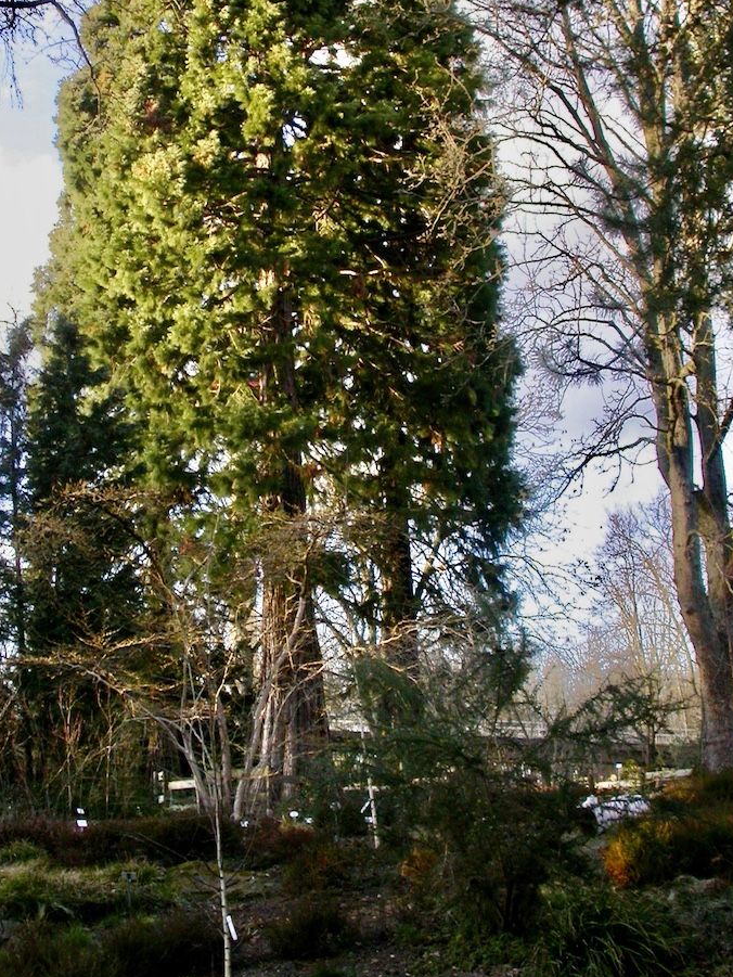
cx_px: 240
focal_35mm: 54
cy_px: 408
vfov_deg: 35.5
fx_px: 1524
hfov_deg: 26.9
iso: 100
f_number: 6
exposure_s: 1/60
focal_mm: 7.85
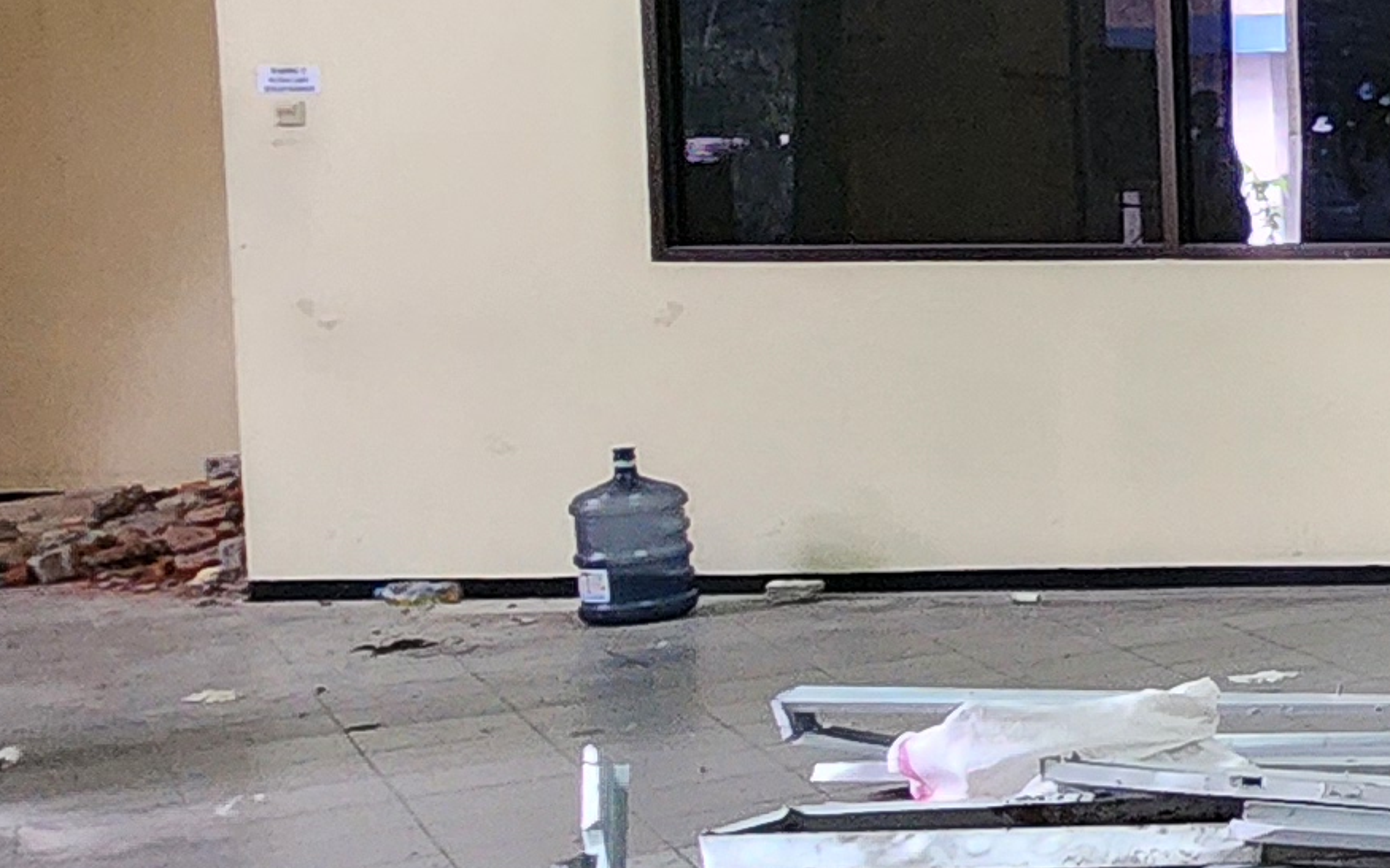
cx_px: 2761
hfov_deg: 19.3
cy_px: 263
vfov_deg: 20.5
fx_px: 2387
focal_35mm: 63
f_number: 2.2
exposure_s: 1/25
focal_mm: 2.2
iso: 640
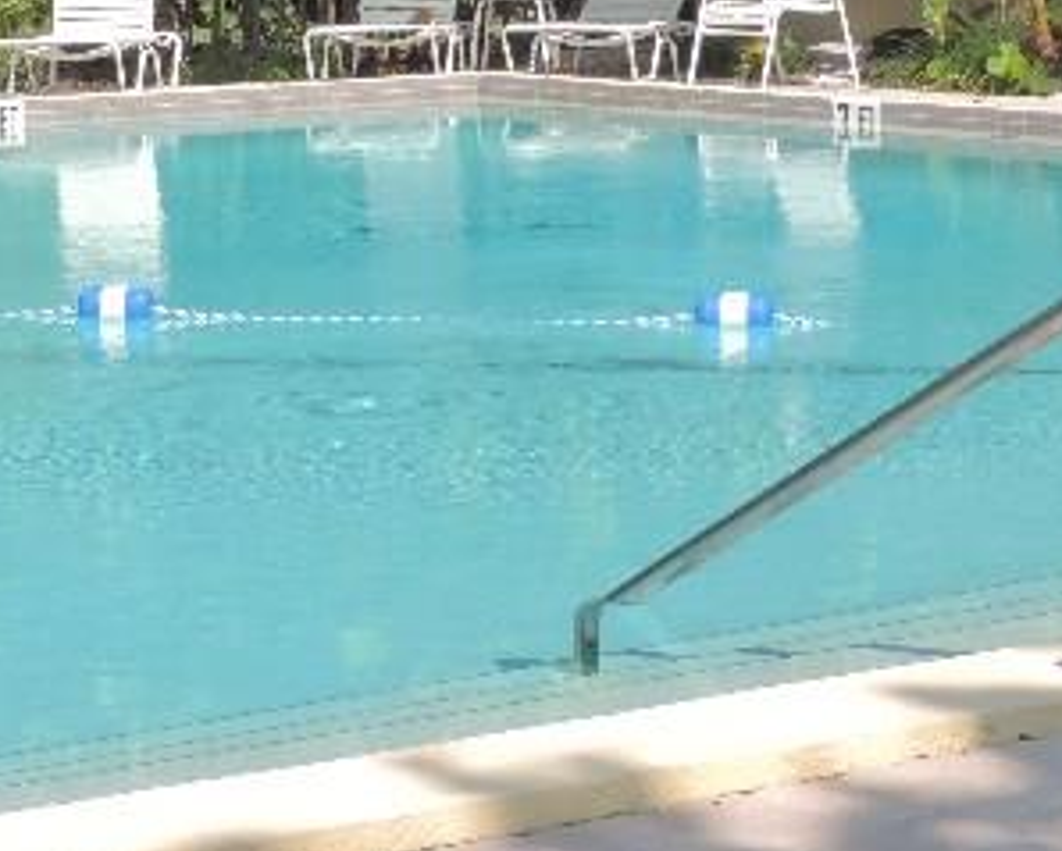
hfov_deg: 13.3
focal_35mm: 144
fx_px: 4531
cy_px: -207
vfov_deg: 10.5
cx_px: 249
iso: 220
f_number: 3.4
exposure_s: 1/2000
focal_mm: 7.6
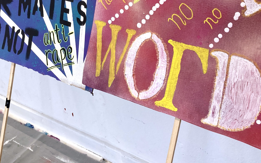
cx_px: 111
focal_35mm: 55
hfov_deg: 36.8
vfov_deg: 23.2
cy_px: 33
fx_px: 391
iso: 64
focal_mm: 3.99
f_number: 1.8
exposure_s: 1/50
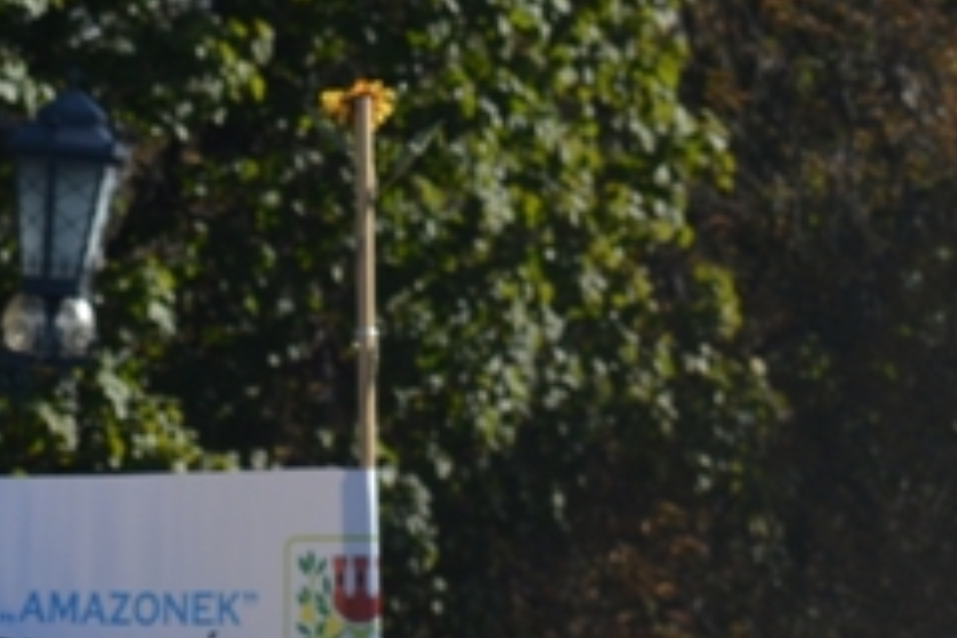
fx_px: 8240
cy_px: 887
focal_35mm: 310
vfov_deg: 4.4
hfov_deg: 6.6
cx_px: -279
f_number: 8
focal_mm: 62
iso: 100
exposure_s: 1/250
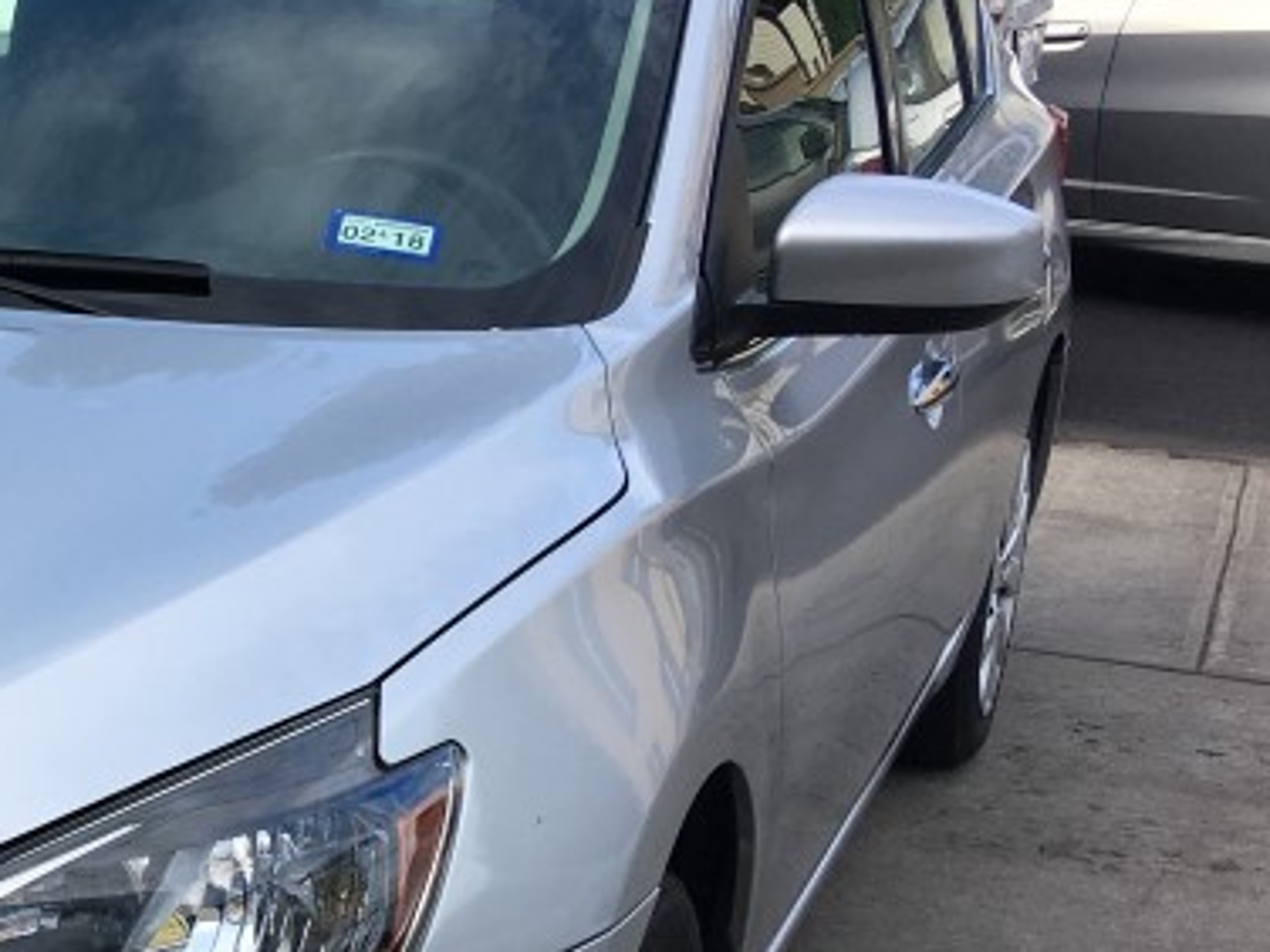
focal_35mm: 79
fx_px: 2898
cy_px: 743
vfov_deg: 18.5
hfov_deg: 23.0
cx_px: -182
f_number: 2.2
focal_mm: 4.15
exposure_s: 1/286
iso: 25
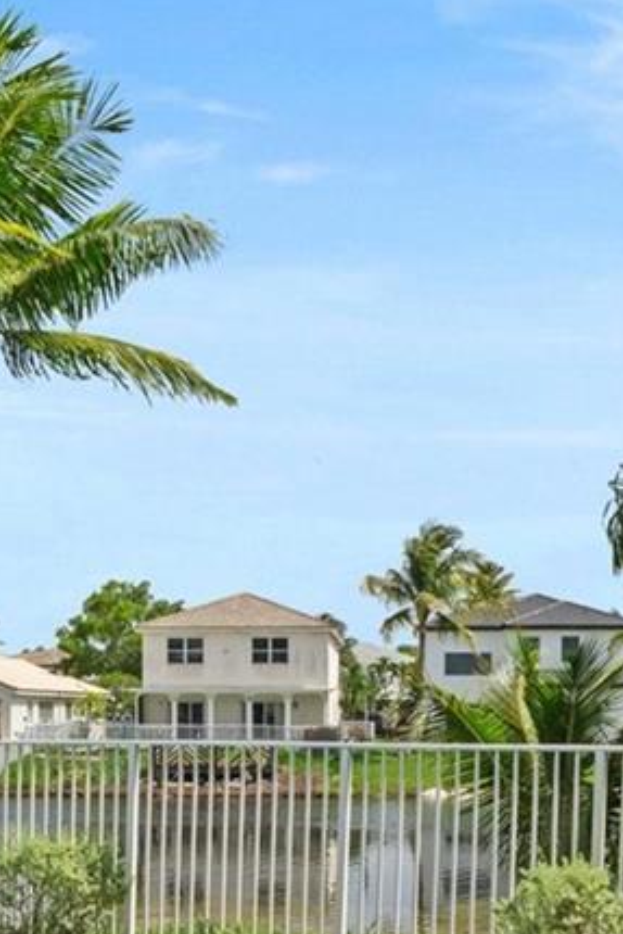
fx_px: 1349
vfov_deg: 36.3
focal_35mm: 52
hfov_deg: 26.0
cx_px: 260
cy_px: 803
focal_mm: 14
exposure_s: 1/500
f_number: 8
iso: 200
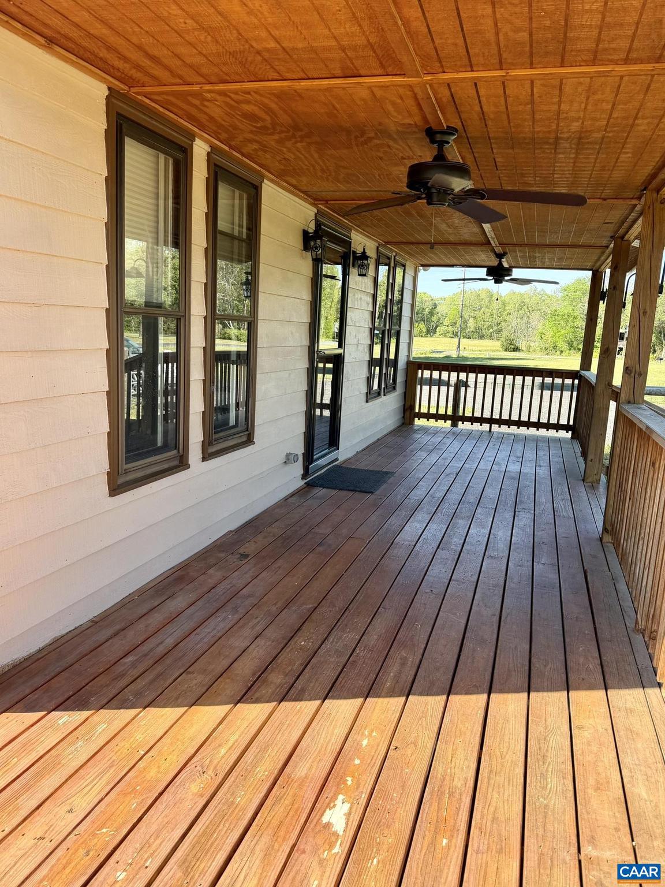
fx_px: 615
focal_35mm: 24
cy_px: 444
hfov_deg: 56.8
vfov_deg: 71.6
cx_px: 332
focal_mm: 6.76
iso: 80
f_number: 1.78
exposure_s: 1/992
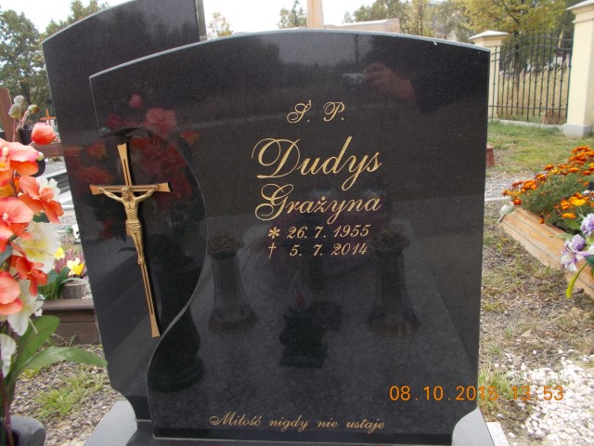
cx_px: 297
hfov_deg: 67.3
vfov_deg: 53.1
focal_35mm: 26
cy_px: 223
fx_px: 446
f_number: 3.2
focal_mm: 4.6
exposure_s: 1/160
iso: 80
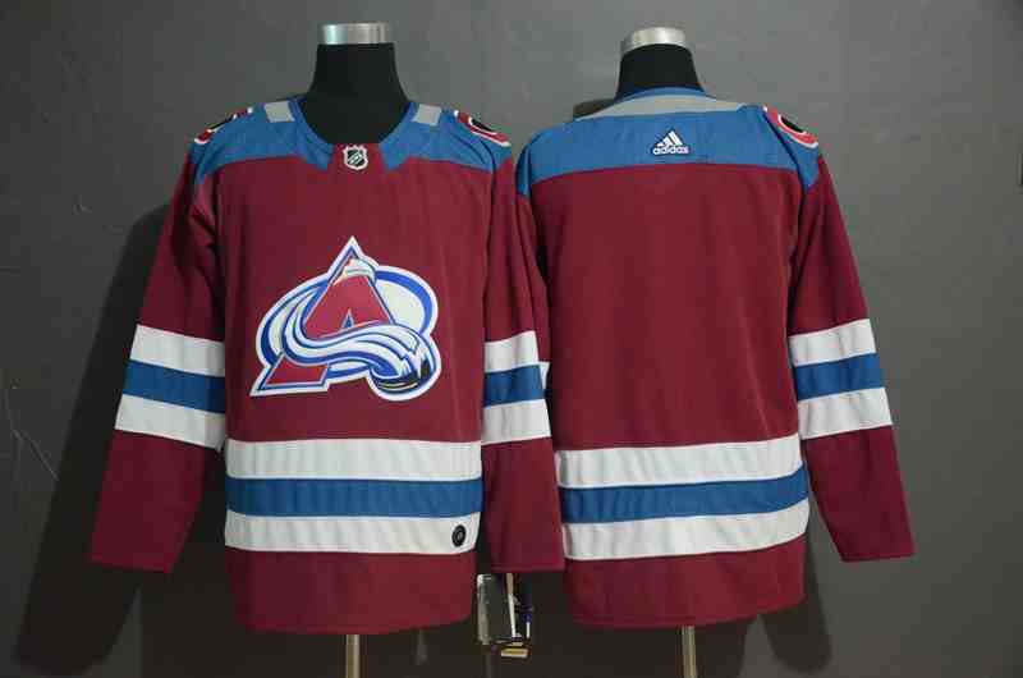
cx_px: 512
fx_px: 1446
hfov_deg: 39.0
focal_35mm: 51
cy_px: 339
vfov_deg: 26.4
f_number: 4.2
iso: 4000
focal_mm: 34
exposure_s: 1/25
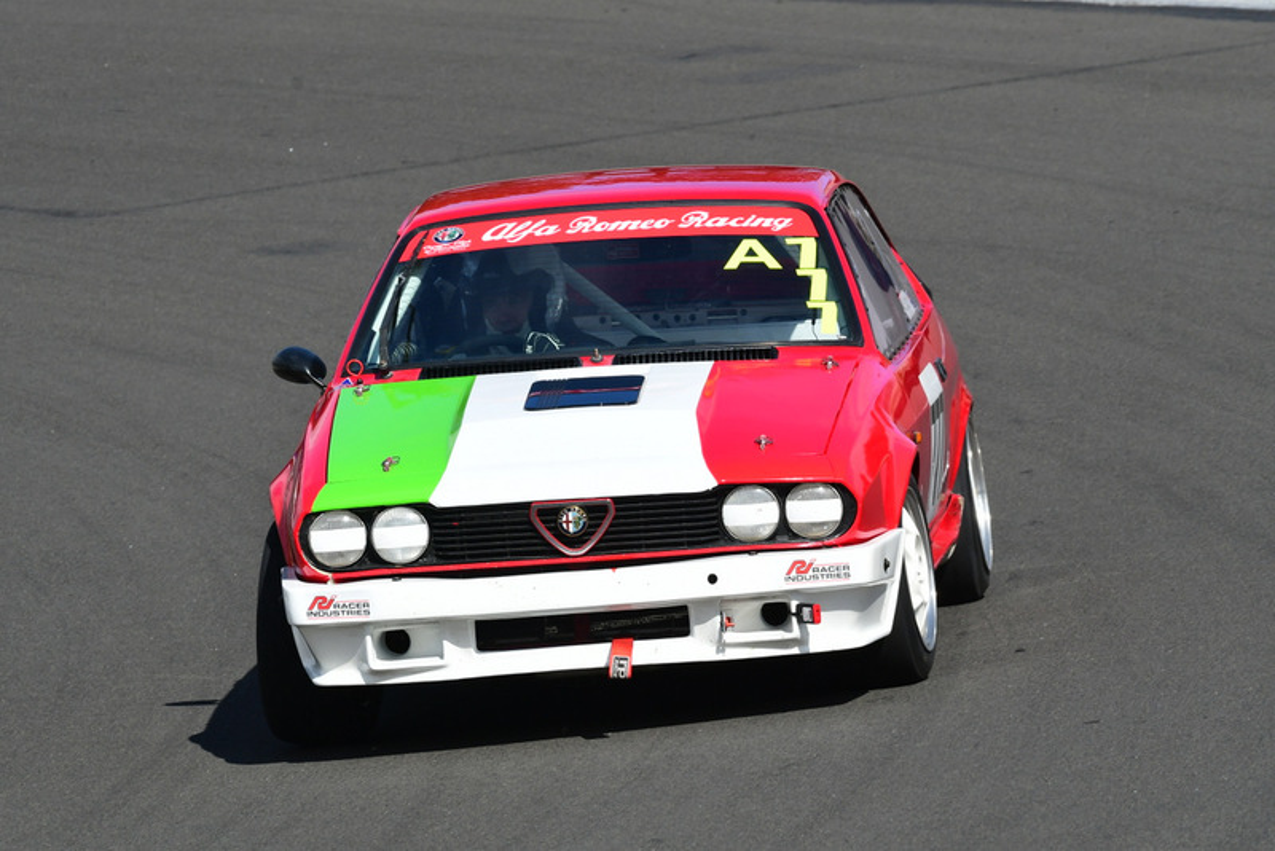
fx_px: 19131
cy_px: 426
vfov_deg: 2.5
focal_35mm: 540
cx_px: 638
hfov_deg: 3.8
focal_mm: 360
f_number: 11
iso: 400
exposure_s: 1/640
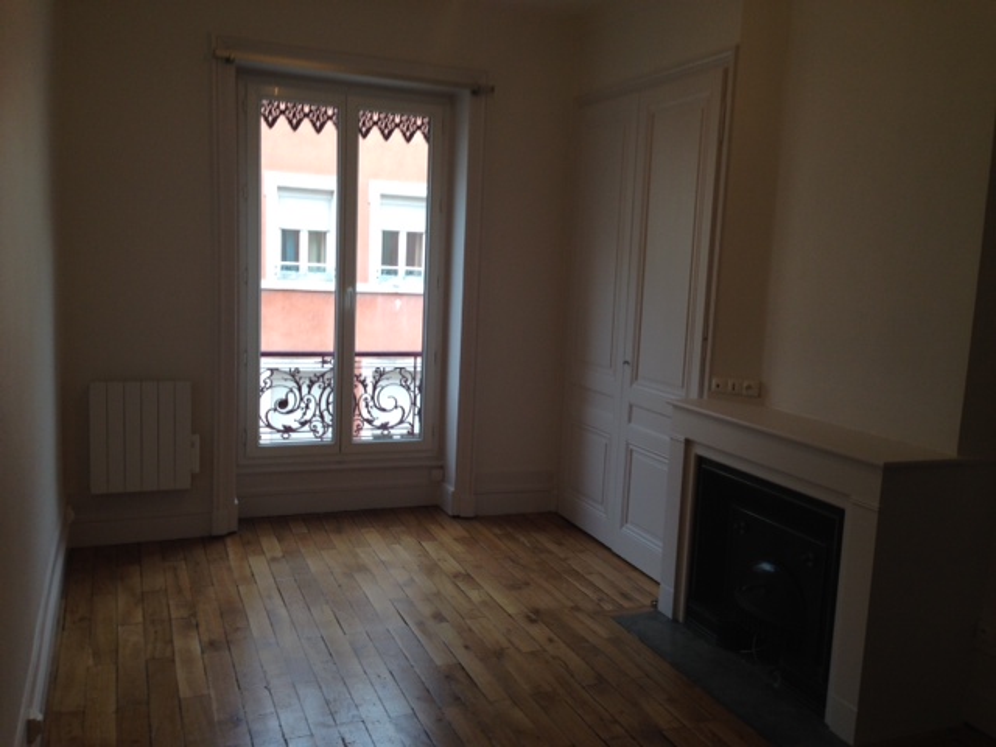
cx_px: 498
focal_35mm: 33
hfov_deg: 55.4
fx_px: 950
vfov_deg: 42.9
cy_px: 374
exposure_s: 1/60
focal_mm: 4.12
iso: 50
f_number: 2.4
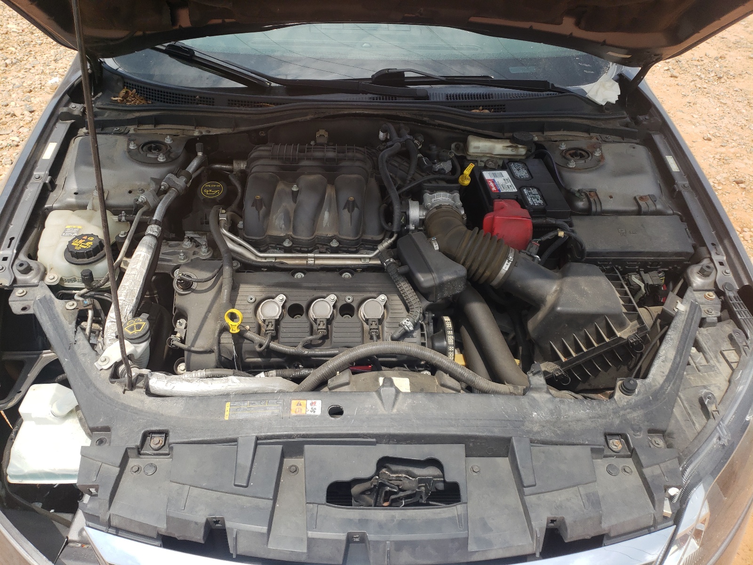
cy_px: 282
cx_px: 376
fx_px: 566
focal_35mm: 26
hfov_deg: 67.3
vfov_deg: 53.1
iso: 50
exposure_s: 1/2000
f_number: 1.5
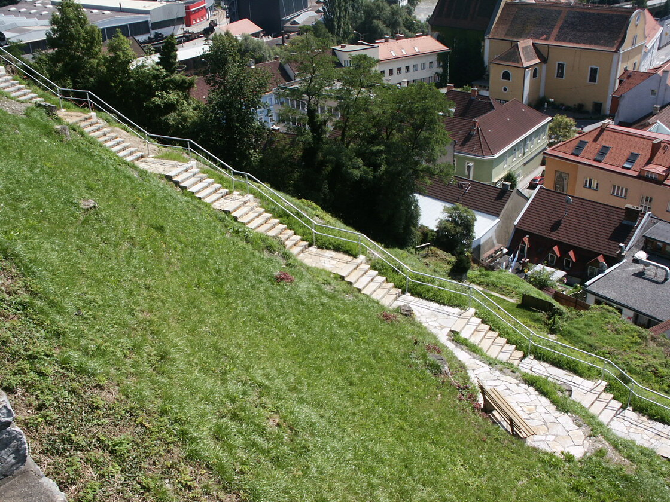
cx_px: 335
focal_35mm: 35
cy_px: 251
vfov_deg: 40.7
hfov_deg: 52.6
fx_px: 677
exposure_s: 1/180
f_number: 6.7
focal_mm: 7.18
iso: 64
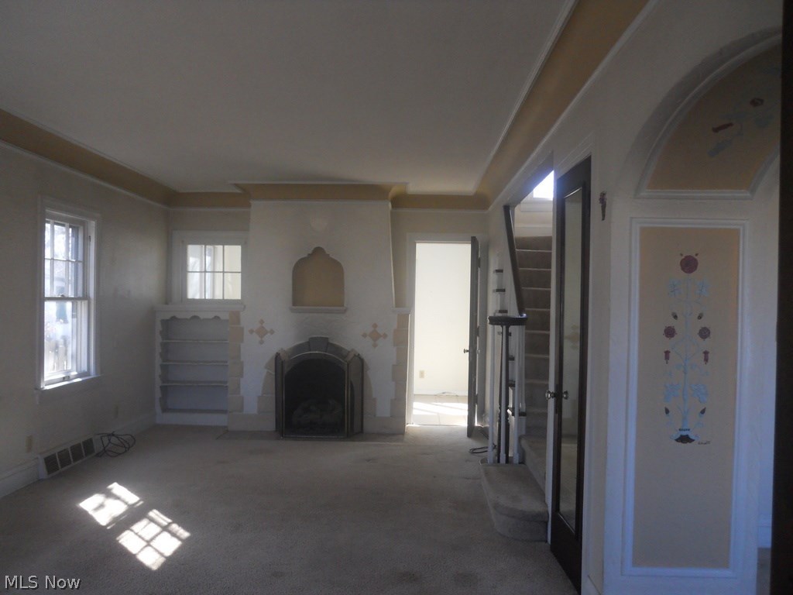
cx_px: 396
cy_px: 298
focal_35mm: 28
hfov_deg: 63.4
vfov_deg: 49.7
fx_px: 641
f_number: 2.7
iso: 250
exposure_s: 1/250
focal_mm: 5
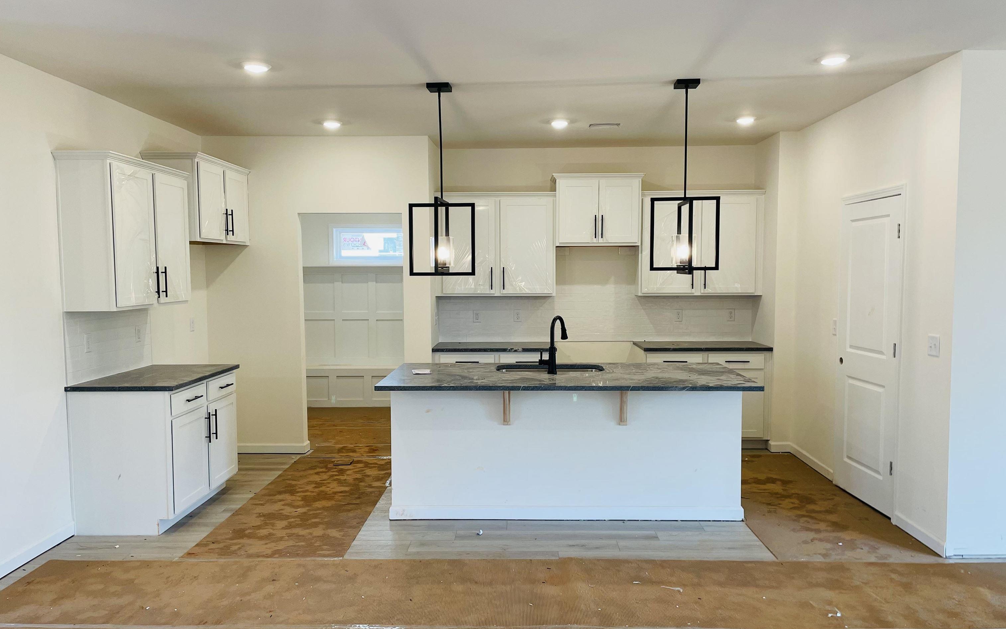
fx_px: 768
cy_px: 319
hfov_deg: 66.5
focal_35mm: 28
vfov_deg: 44.5
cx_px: 505
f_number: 1.6
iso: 64
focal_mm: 4.2
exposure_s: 1/120
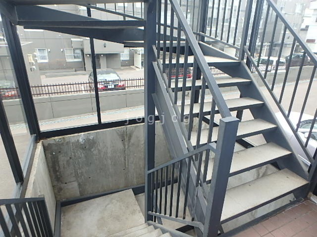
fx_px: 192
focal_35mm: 21
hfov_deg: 79.0
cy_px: 118
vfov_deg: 63.4
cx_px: 158
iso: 125
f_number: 3.5
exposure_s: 1/100
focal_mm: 3.7
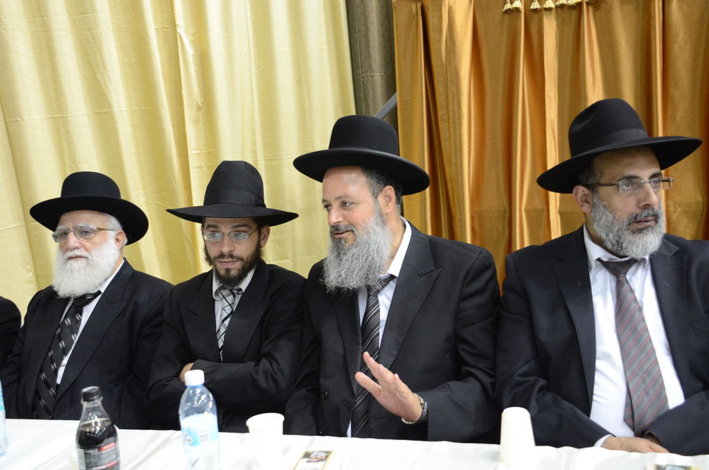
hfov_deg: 46.5
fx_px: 825
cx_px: 354
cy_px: 235
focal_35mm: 42
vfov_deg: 31.7
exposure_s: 1/80
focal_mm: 28
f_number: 4
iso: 2000
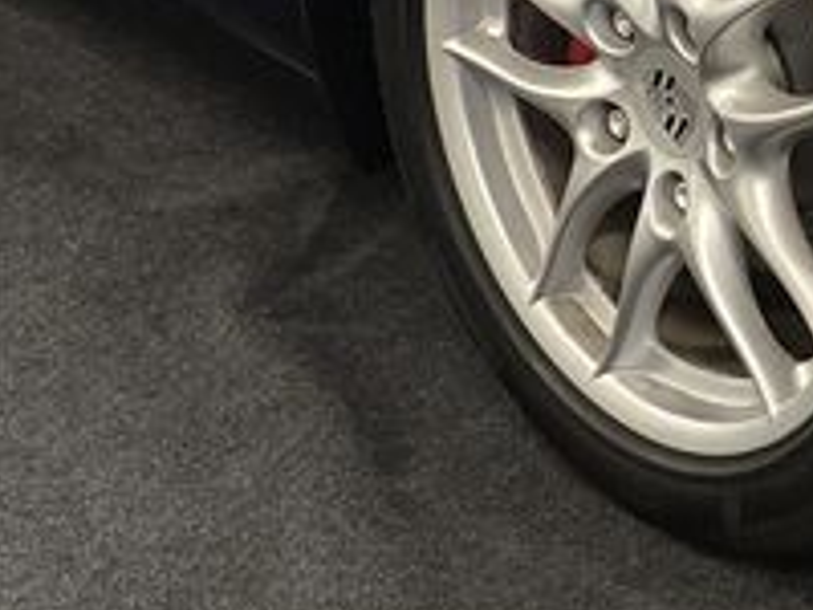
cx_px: 1028
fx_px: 3241
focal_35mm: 138
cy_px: -171
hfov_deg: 13.8
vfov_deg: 10.5
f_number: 1.7
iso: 640
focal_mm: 6.3
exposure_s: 1/100
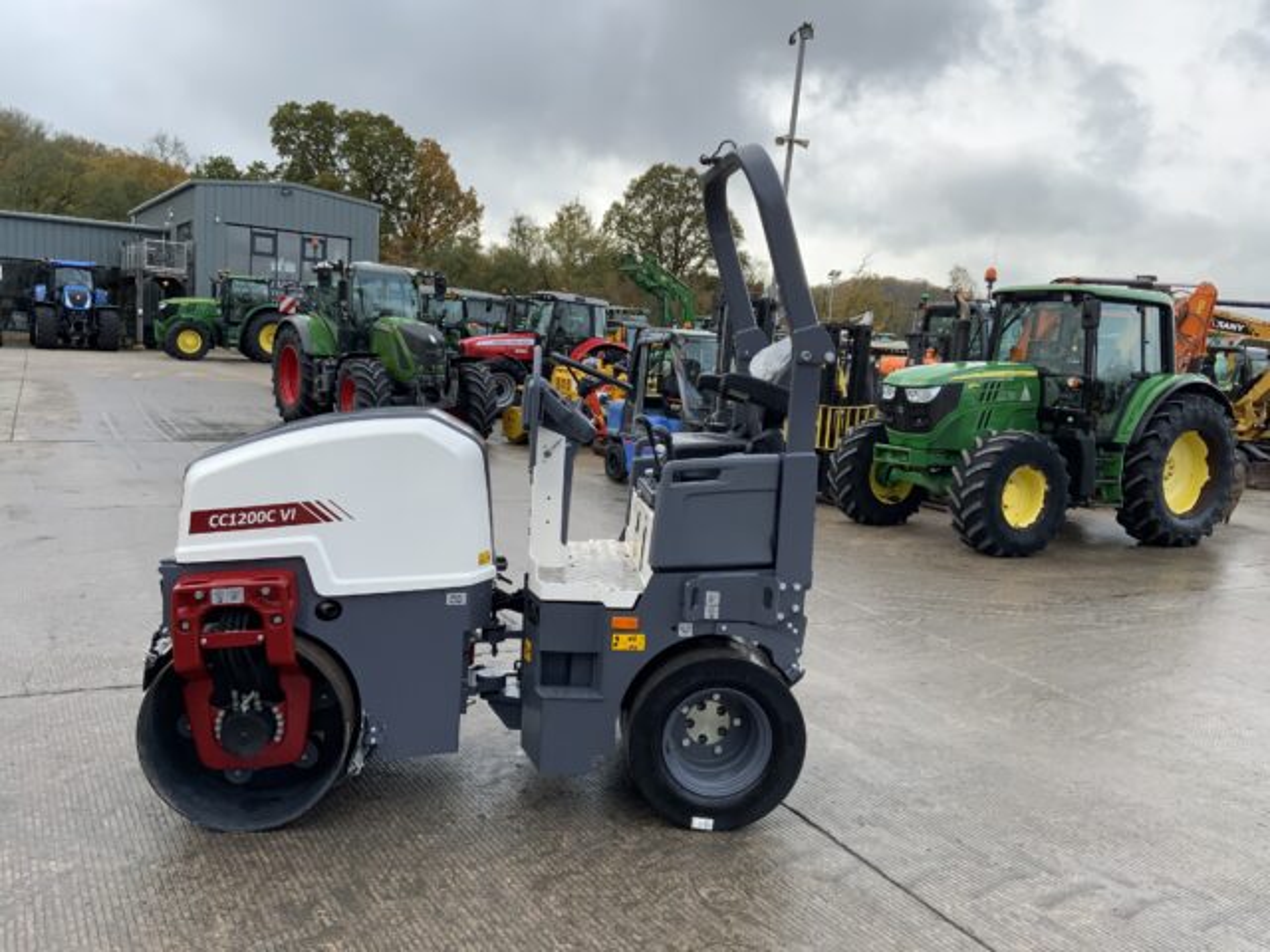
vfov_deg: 48.2
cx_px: 635
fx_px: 1064
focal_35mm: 29
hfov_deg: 61.7
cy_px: 476
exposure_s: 1/428
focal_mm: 3
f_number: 1.8
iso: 16
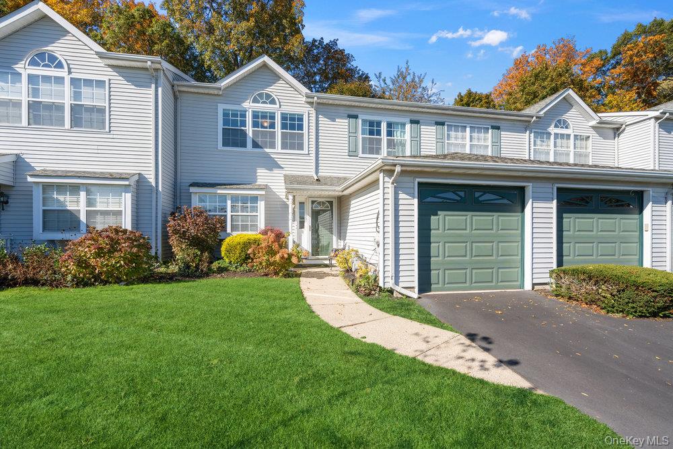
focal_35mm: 16
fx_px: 299
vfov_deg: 73.8
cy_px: 224
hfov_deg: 96.7
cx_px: 336
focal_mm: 16
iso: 320
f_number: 6.3
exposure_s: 1/640
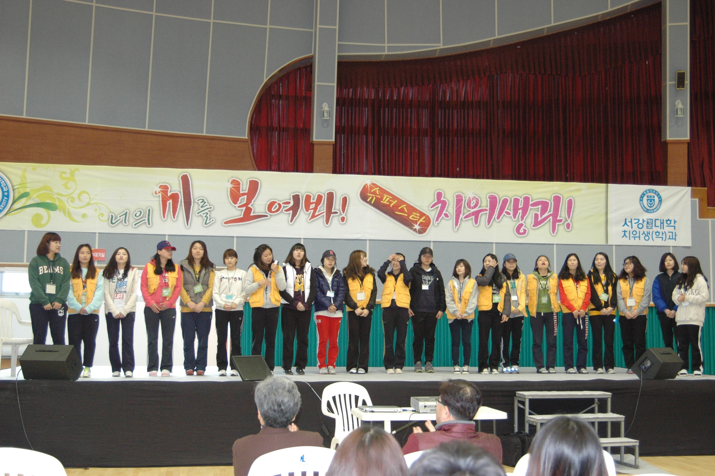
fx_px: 893
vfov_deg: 29.8
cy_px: 238
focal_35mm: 45
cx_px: 358
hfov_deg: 43.6
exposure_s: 1/100
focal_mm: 30
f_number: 4.5
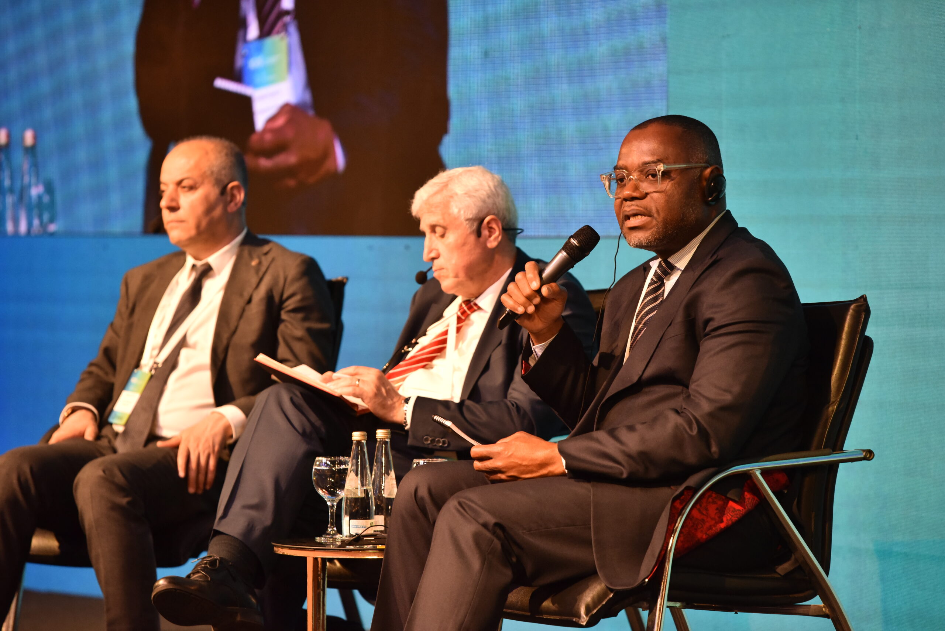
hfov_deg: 10.3
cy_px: 316
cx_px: 472
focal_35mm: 200
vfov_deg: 6.9
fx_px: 5252
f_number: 4
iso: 2500
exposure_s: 1/125
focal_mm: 200
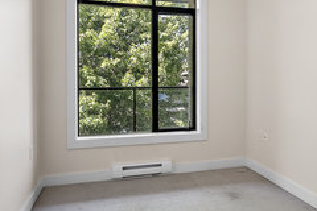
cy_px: 76
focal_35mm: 29
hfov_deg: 63.4
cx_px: 180
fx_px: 255
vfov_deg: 44.5
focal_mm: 16
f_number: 7.1
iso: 320
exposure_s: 1/8
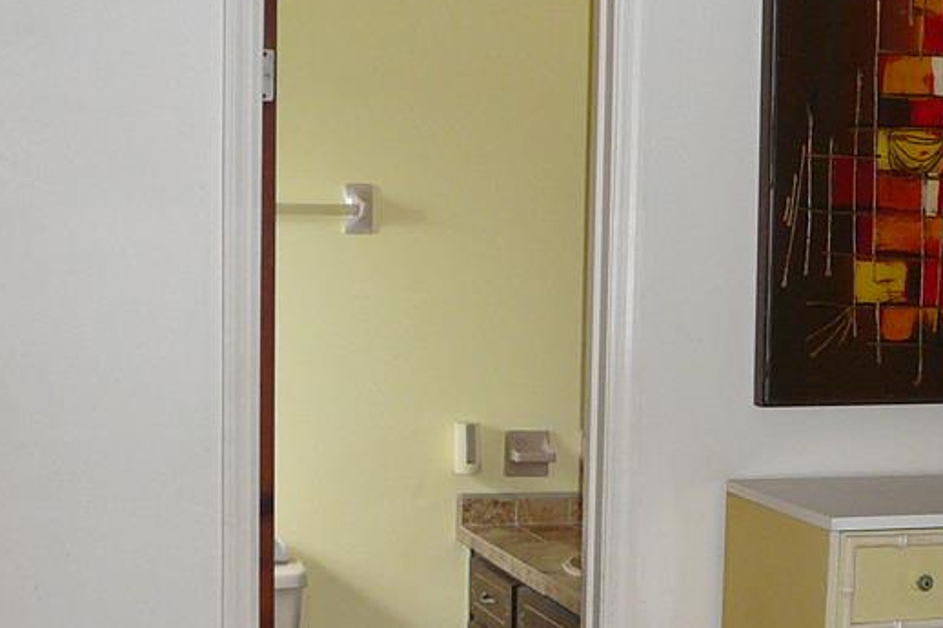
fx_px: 1885
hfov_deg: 27.8
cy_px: 441
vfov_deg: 18.8
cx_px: 675
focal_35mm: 72
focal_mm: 5.2
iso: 200
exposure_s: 1/30
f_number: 2.8
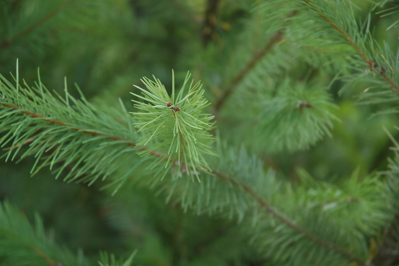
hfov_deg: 19.5
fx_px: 1163
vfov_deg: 13.0
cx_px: 200
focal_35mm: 105
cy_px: 133
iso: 200
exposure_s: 1/80
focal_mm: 70
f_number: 4.5
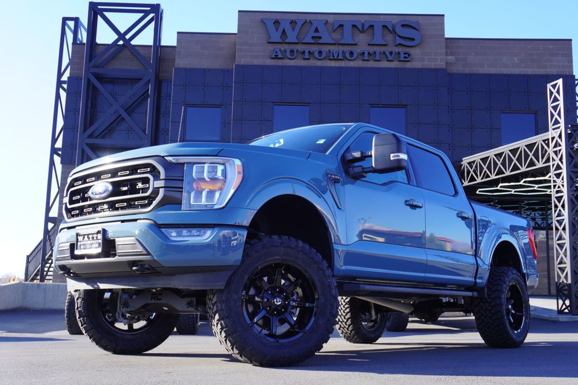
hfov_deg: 46.9
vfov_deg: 32.2
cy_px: 190
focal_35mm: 42
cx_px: 290
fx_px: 666
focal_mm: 27
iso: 100
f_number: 6.3
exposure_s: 1/80
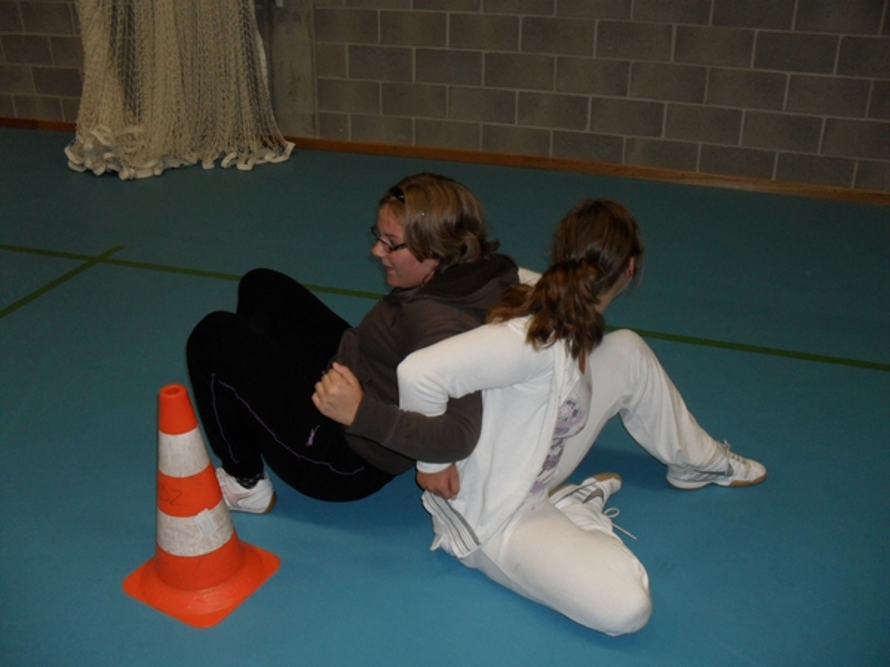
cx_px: 445
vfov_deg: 40.7
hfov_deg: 52.6
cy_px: 334
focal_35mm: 35
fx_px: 900
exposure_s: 1/45
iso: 200
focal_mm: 6.3
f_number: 3.2
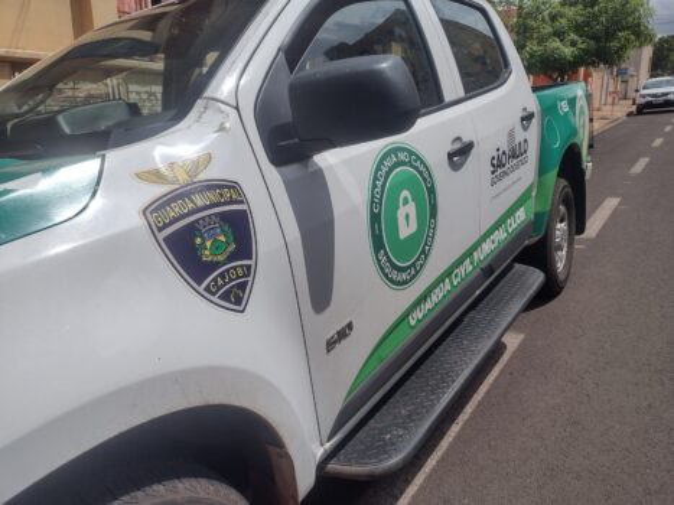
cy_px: 252
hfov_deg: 65.3
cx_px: 337
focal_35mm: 27
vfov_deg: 51.3
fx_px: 526
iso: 100
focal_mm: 4.71
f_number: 1.7
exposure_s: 1/6014
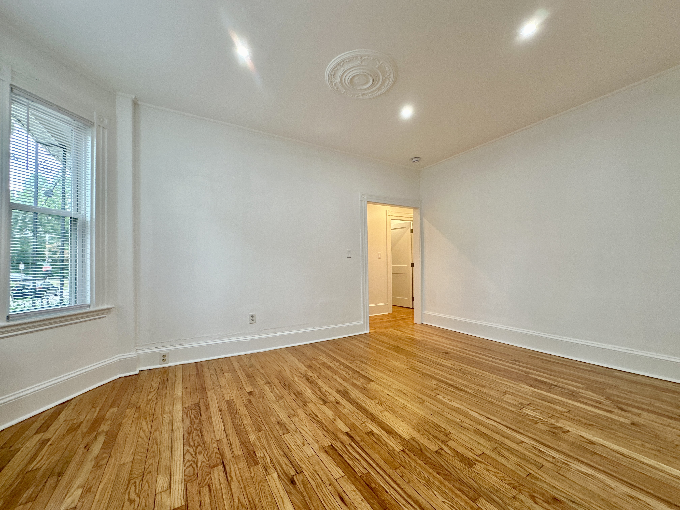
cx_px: 340
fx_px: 275
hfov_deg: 102.1
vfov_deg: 85.7
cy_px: 255
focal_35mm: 14
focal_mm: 2.22
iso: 125
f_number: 2.2
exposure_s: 1/60
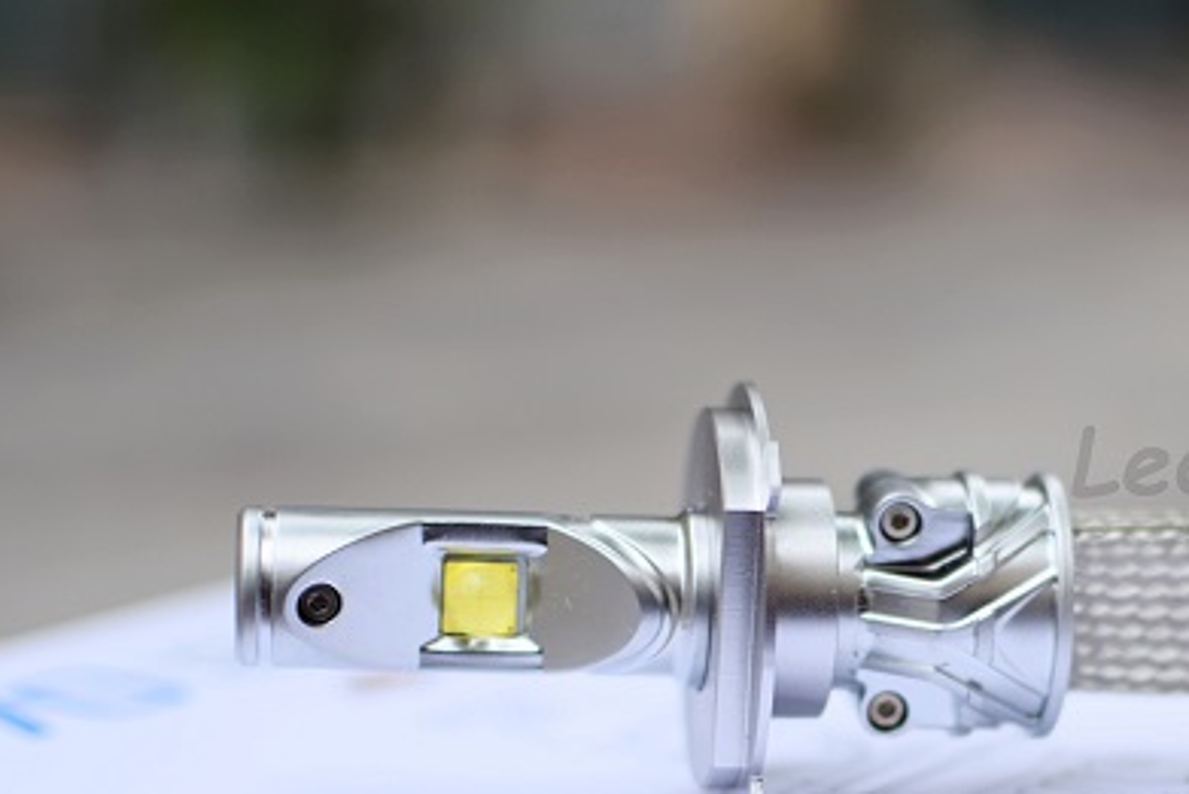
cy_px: 572
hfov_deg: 21.5
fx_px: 3102
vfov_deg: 14.5
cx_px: 906
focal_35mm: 94
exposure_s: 1/320
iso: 160
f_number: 1.8
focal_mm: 35
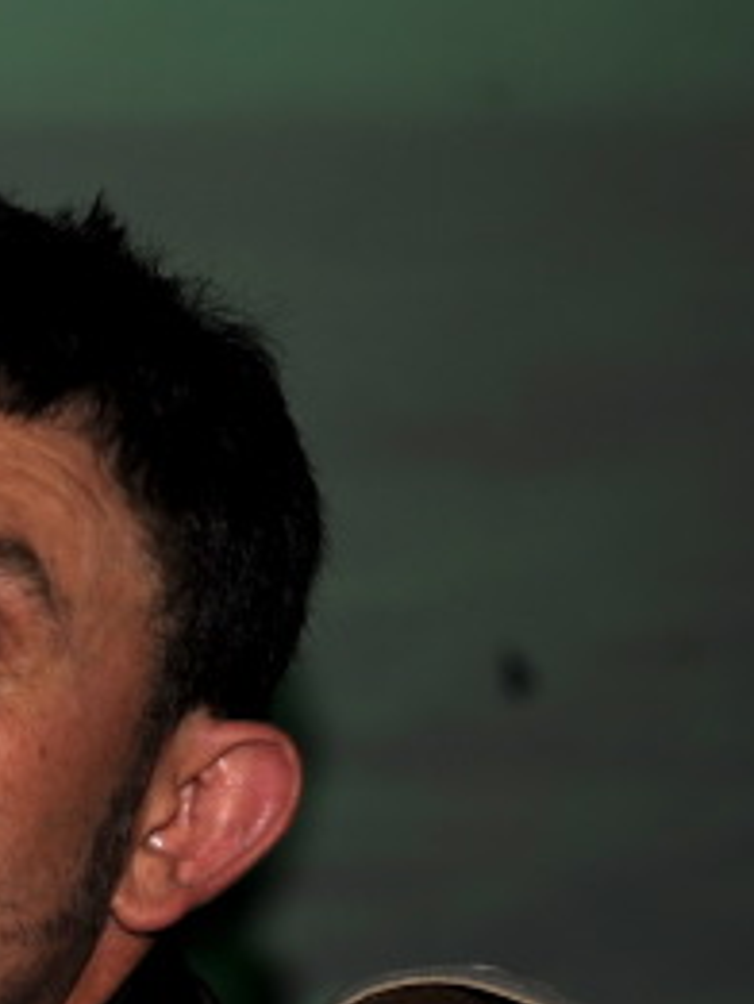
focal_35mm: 158
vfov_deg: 12.4
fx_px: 4585
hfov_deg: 8.9
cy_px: 819
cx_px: -704
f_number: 4
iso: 200
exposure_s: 1/30
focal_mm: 50
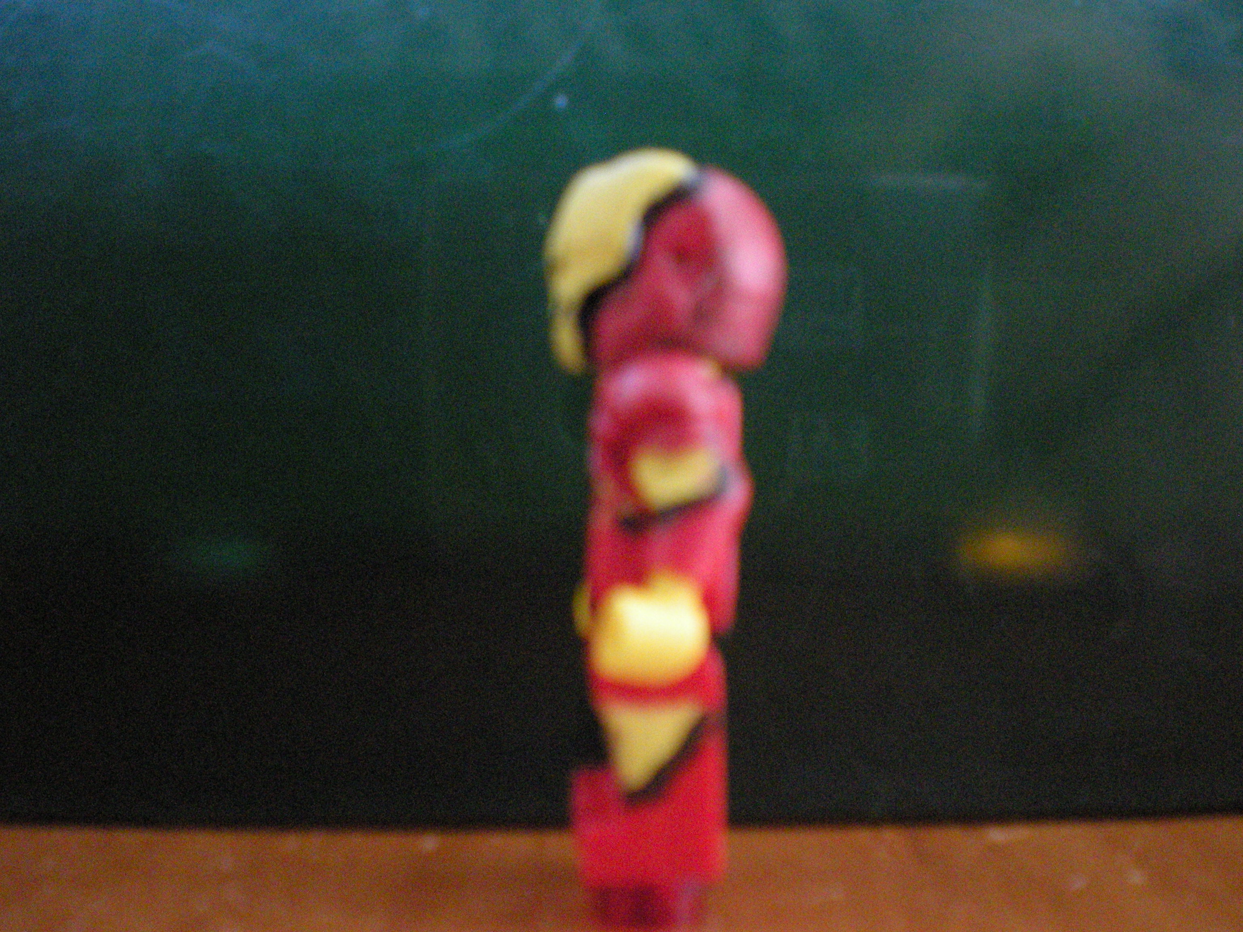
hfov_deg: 49.0
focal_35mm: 38
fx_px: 1365
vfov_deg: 37.7
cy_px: 466
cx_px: 622
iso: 640
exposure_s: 1
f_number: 3.1
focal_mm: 6.3
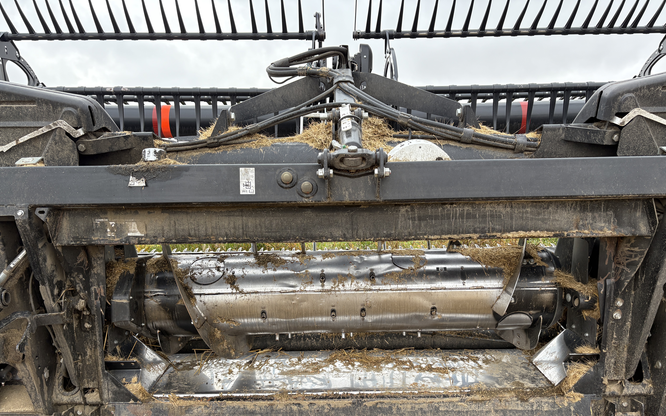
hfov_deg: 66.5
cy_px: 253
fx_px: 508
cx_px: 333
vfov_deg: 44.3
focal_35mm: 28
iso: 64
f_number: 1.6
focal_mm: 5.96
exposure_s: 1/680
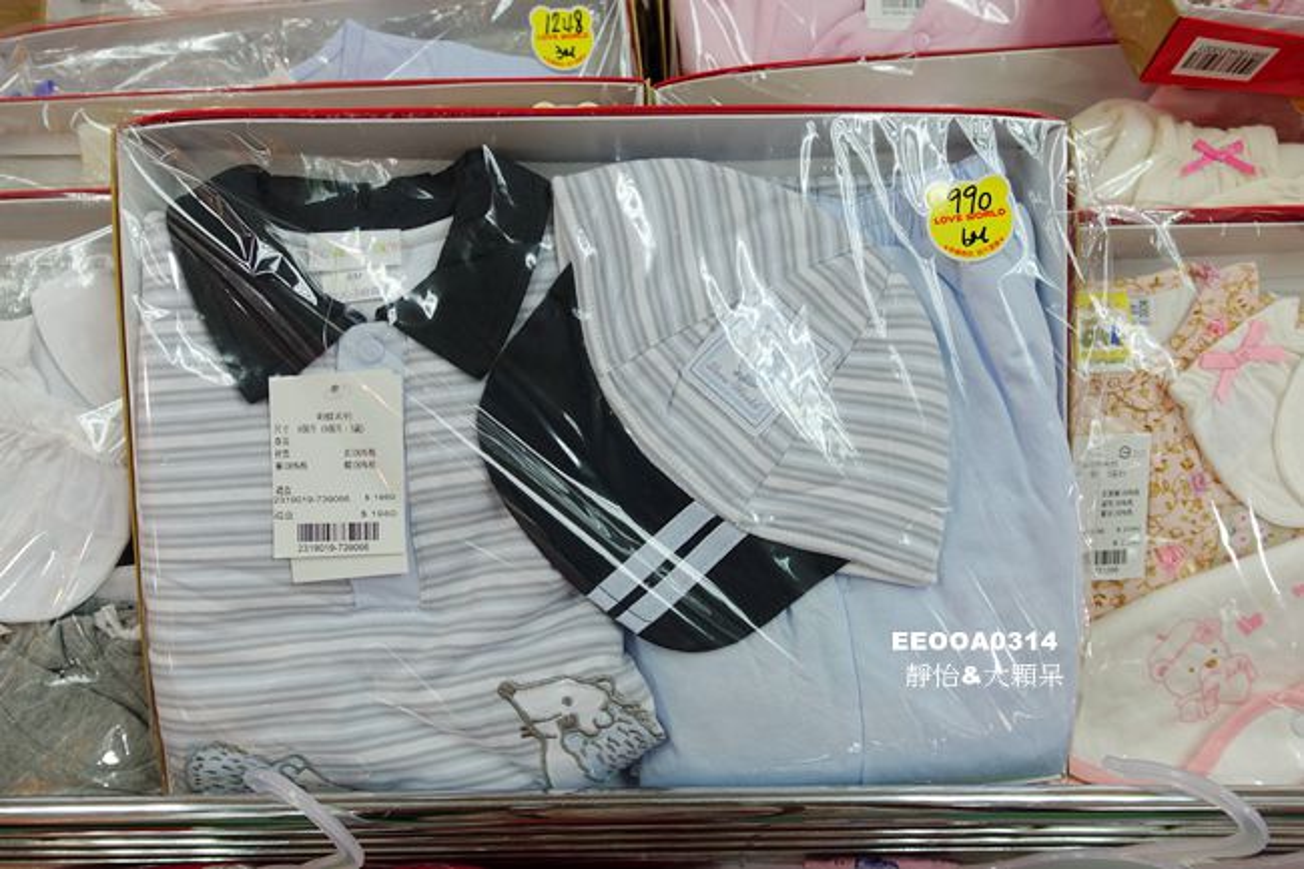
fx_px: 869
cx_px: 652
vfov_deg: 53.1
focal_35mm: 24
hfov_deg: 73.8
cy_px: 434
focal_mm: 8.8
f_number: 2.8
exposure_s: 1/60
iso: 125
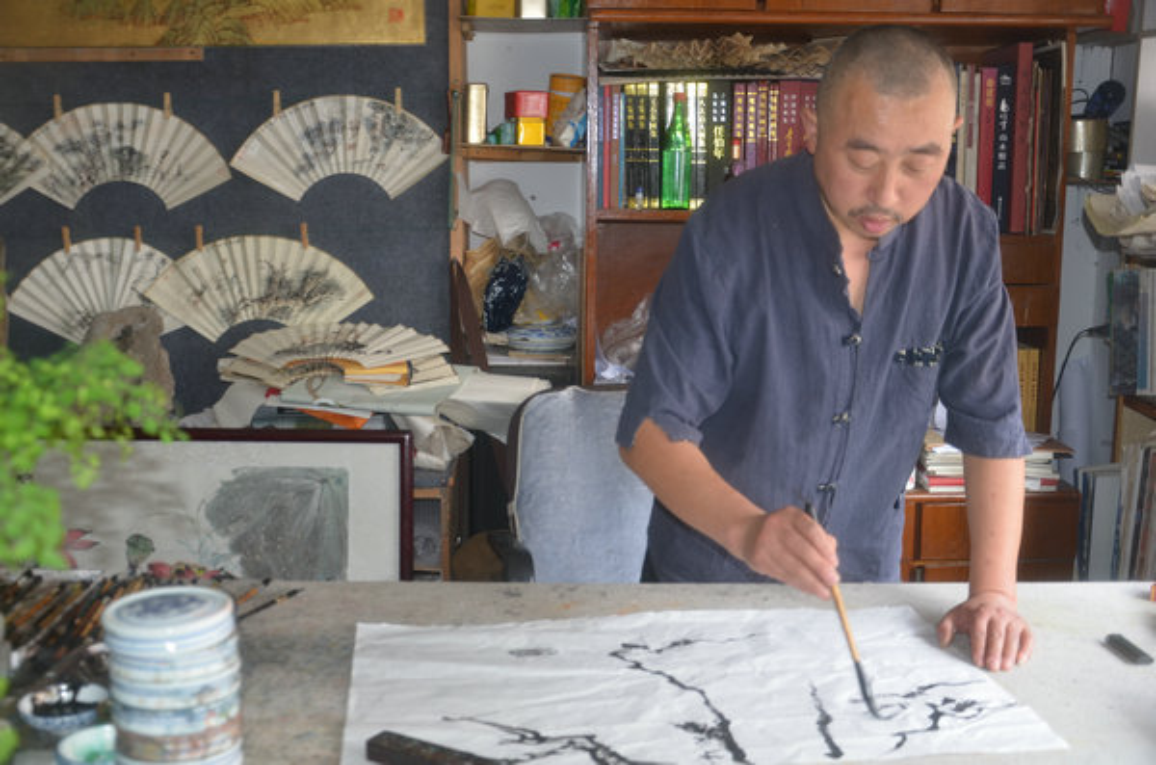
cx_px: 578
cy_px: 382
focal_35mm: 42
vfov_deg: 31.7
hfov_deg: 46.5
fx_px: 1345
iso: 320
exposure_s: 1/30
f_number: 4
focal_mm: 28
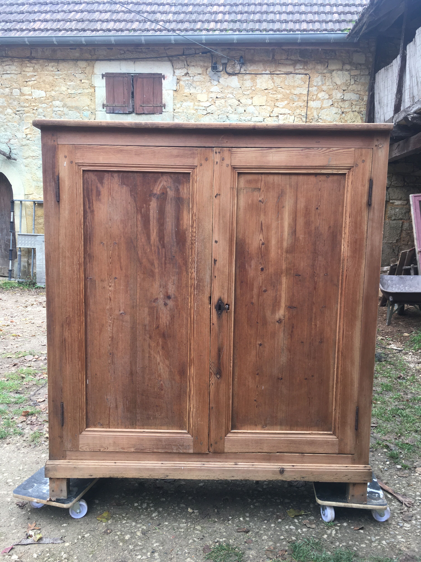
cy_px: 281
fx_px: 470
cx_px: 210
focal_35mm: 29
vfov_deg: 61.7
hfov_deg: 48.2
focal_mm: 4.15
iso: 25
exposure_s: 1/50
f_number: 2.2
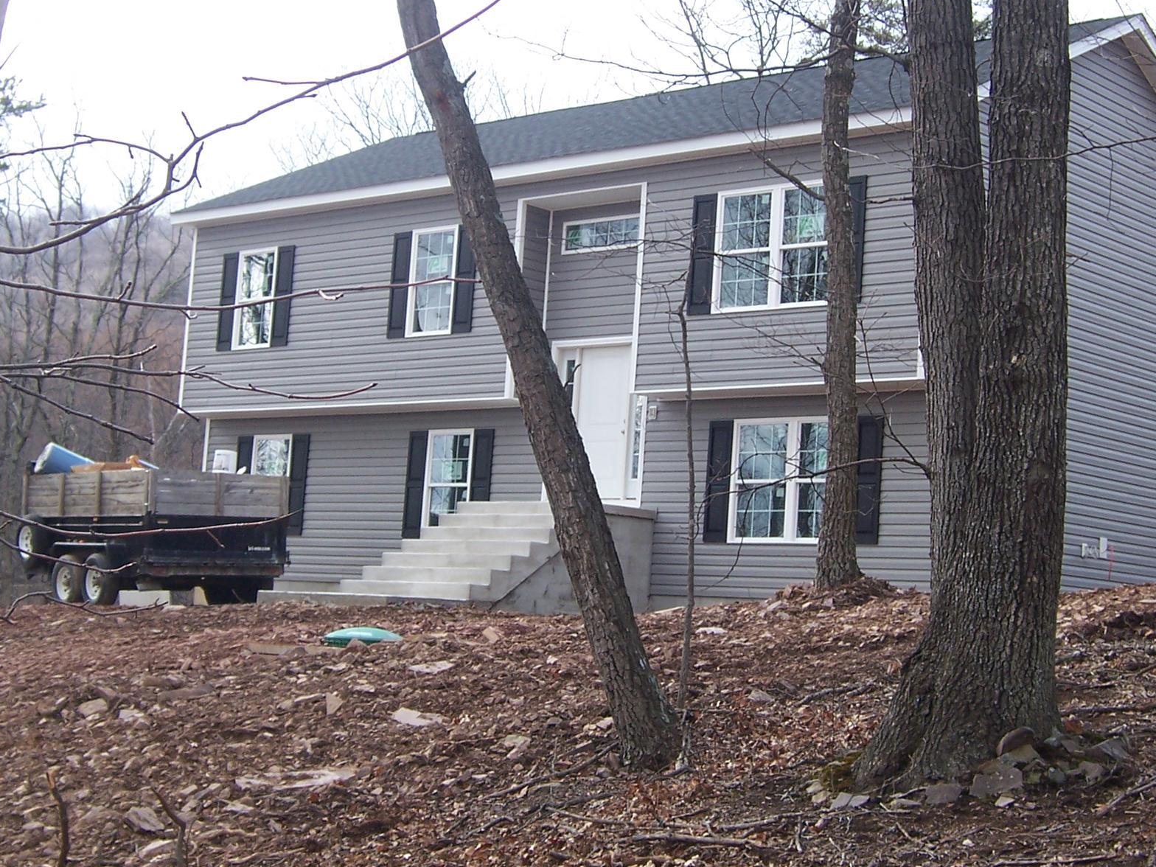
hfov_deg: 30.3
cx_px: 613
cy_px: 395
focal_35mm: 64
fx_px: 2137
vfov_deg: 22.9
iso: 80
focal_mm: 8.2
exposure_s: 1/125
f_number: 4
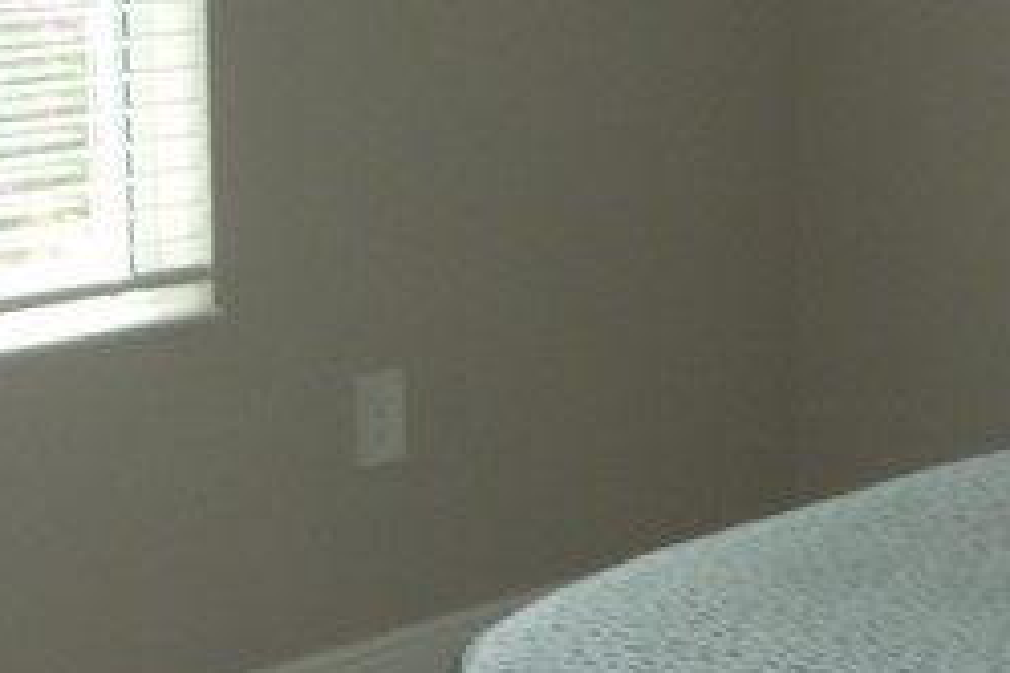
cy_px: 259
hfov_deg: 16.5
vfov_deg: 11.1
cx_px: 694
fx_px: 3479
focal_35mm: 124
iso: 100
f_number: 3.3
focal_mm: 5.2
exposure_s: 1/30
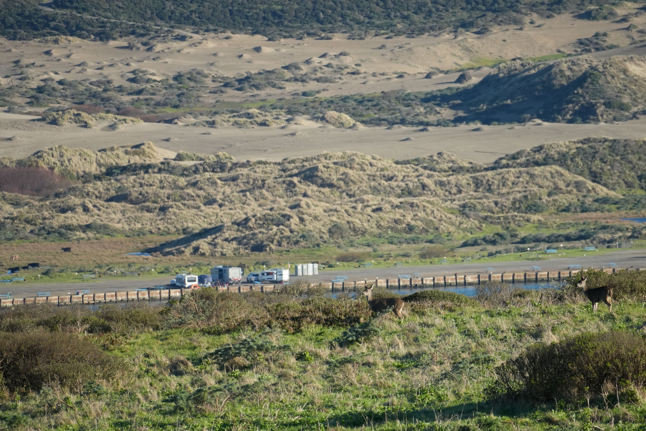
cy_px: 292
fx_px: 7859
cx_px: 377
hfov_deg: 4.7
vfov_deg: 3.1
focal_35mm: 438
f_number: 7.1
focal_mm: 300
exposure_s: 1/1250
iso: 640
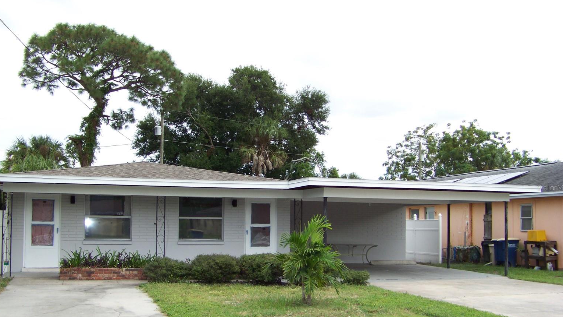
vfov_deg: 28.9
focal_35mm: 41
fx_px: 612
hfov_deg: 49.4
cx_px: 278
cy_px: 187
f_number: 2.8
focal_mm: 5.85
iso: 67
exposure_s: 1/400
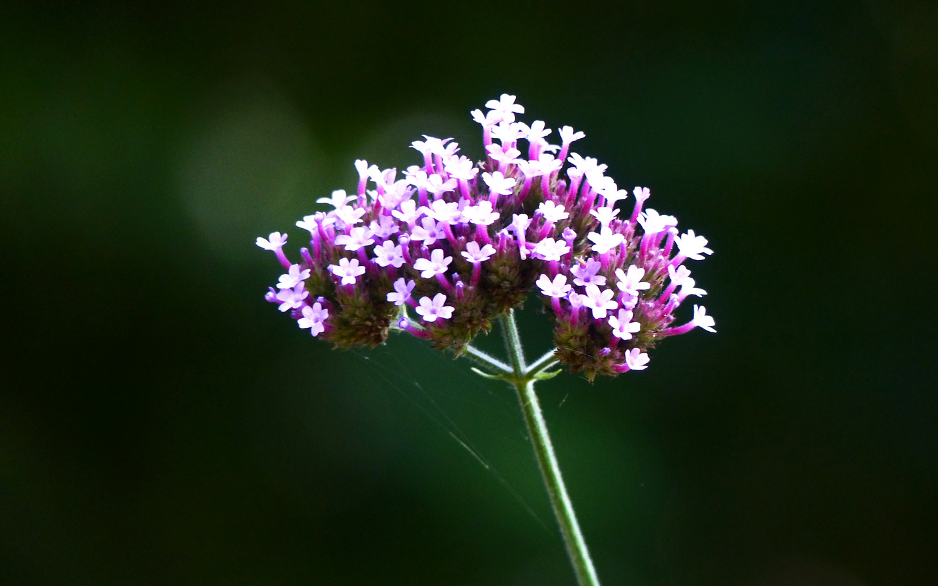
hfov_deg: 3.3
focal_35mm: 637
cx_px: 469
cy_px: 300
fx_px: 16285
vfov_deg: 2.1
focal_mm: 108
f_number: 2.8
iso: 400
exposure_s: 1/125
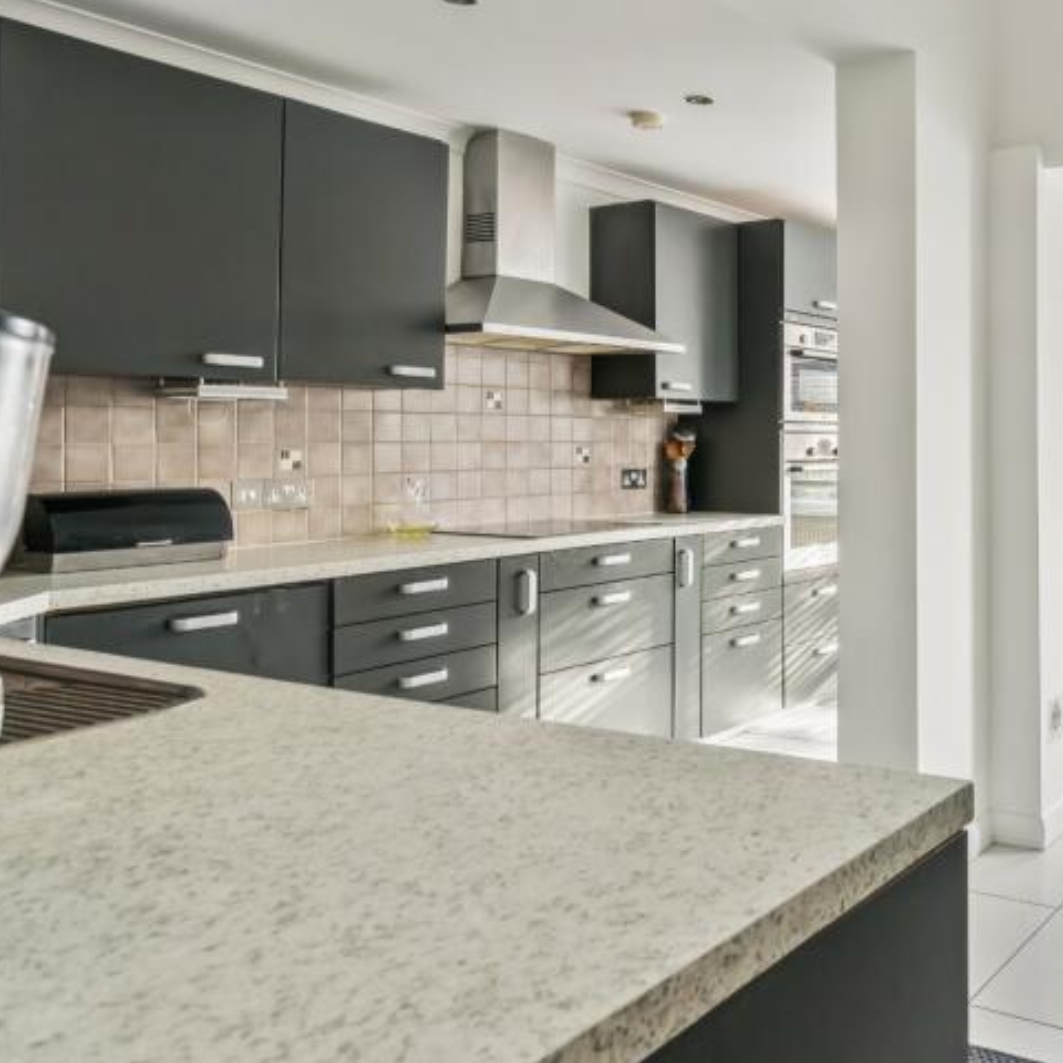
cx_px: 1016
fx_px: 1008
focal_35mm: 29
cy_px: 474
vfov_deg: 55.5
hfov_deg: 47.9
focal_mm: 16
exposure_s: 1/100
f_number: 6.3
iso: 1600
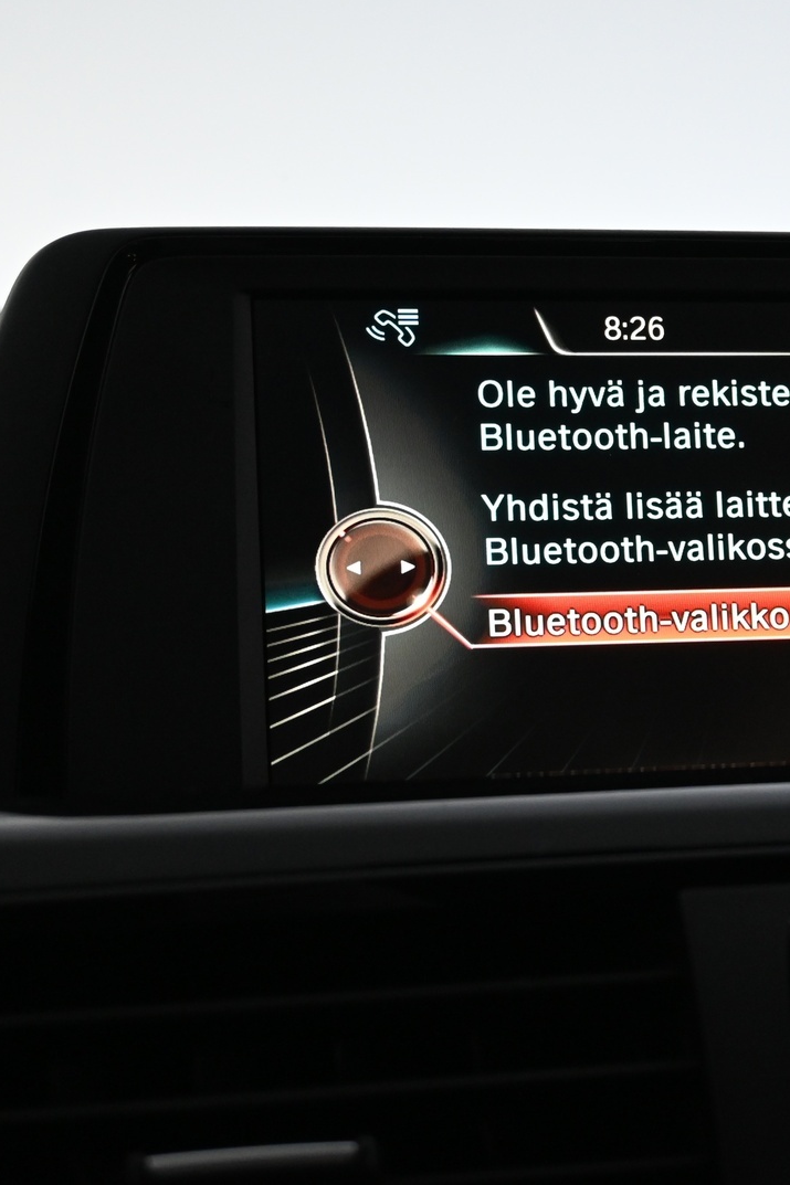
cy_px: 590
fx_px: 2461
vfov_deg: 27.1
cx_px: 652
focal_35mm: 75
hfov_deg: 18.0
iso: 1800
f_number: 5
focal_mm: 33
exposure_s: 1/50
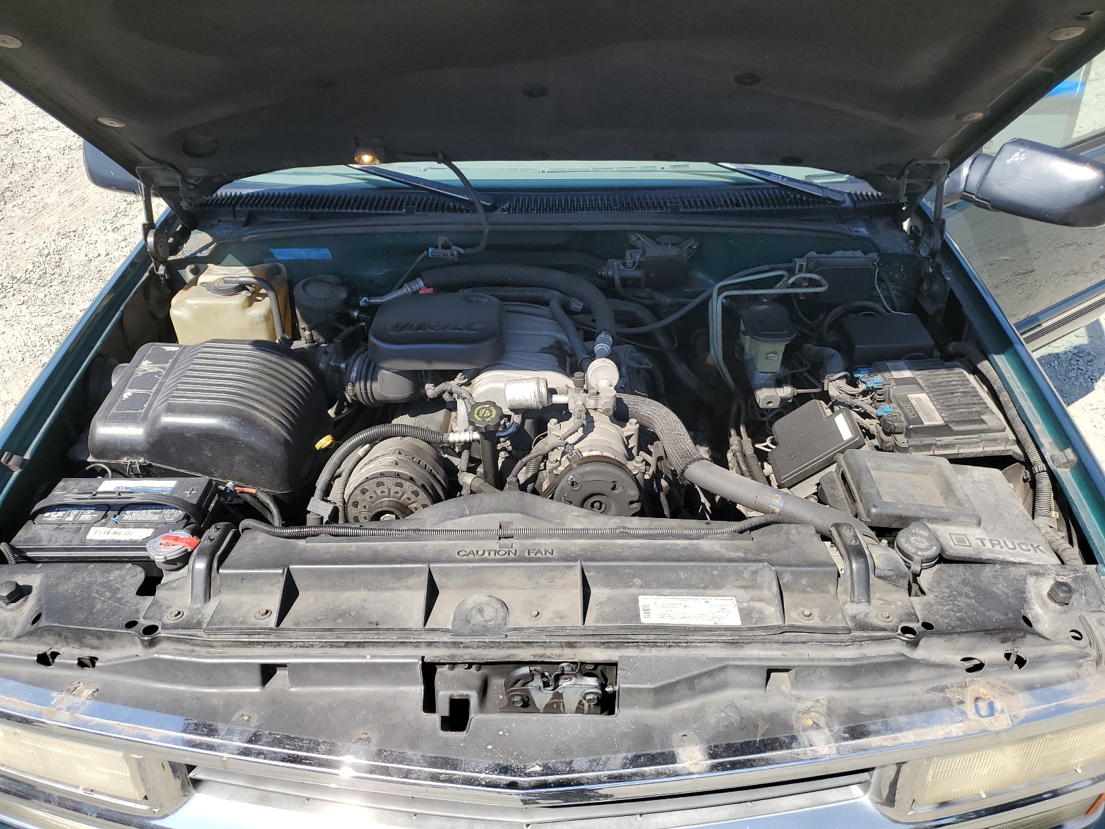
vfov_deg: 53.1
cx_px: 552
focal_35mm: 26
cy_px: 414
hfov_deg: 67.3
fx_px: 830
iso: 50
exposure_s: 1/1429
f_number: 1.5
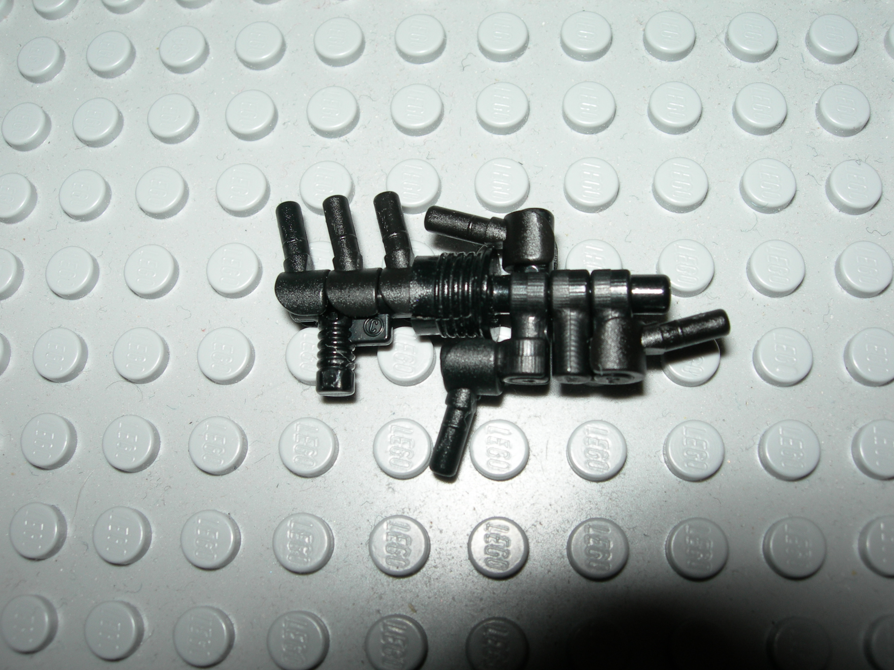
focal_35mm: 38
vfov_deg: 37.7
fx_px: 981
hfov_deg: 49.0
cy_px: 335
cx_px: 447
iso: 50
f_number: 4.8
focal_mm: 7.8
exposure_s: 1/60.1
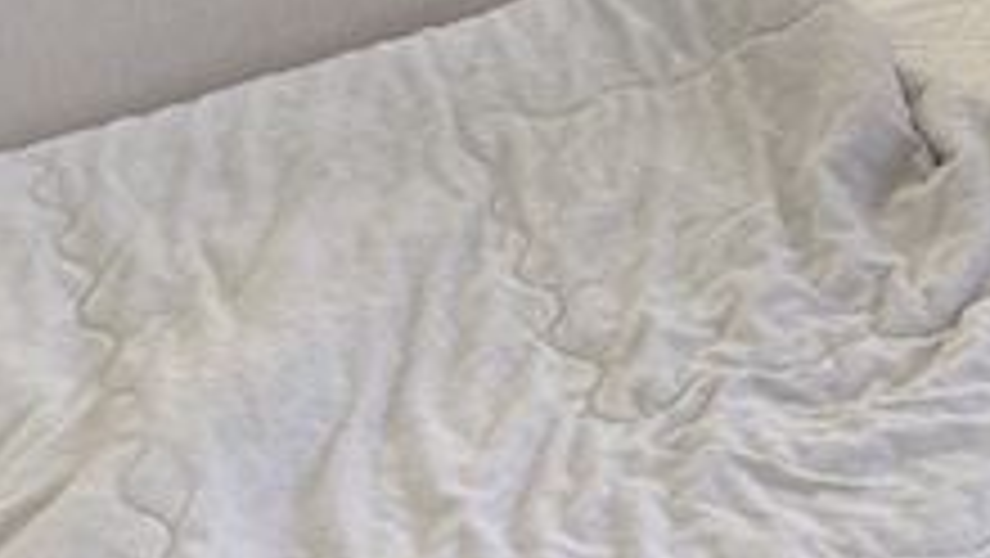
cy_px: 184
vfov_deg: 10.9
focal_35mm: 111
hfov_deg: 17.4
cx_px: 1467
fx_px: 2915
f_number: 1.8
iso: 80
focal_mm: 3.99
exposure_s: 1/121
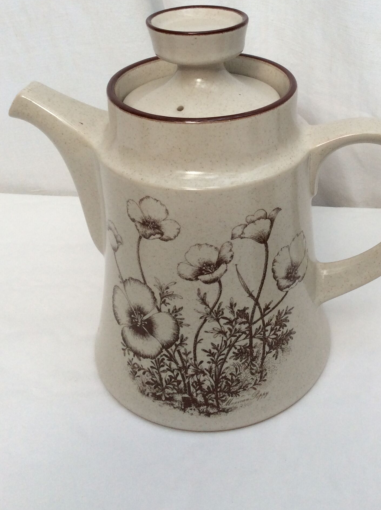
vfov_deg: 42.5
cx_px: 262
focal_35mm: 44
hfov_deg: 32.5
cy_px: 179
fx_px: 647
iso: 50
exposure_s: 1/100
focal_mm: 3.3
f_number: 2.4
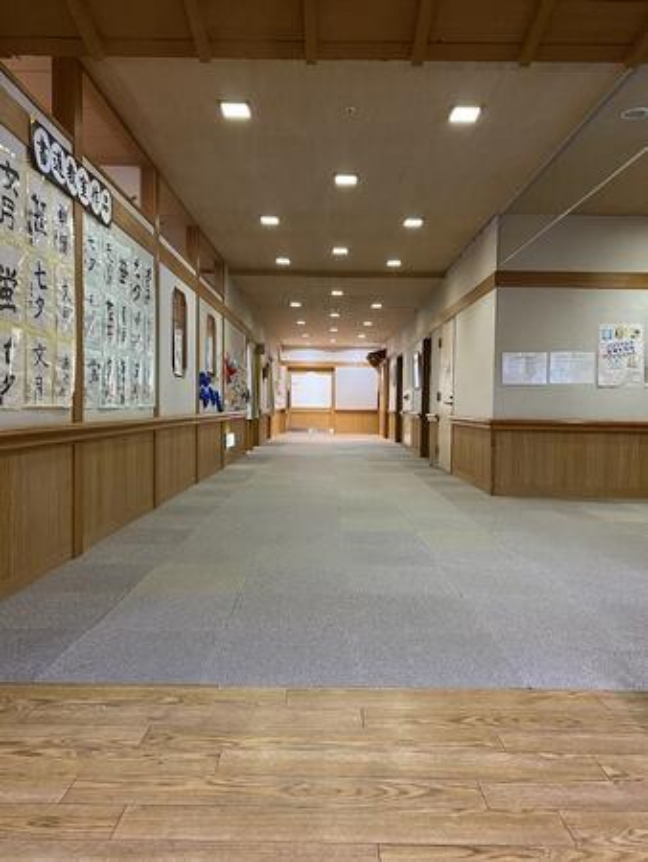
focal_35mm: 26
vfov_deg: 67.3
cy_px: 431
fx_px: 648
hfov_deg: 53.1
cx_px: 324
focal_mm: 4.25
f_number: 1.8
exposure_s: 1/33
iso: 400
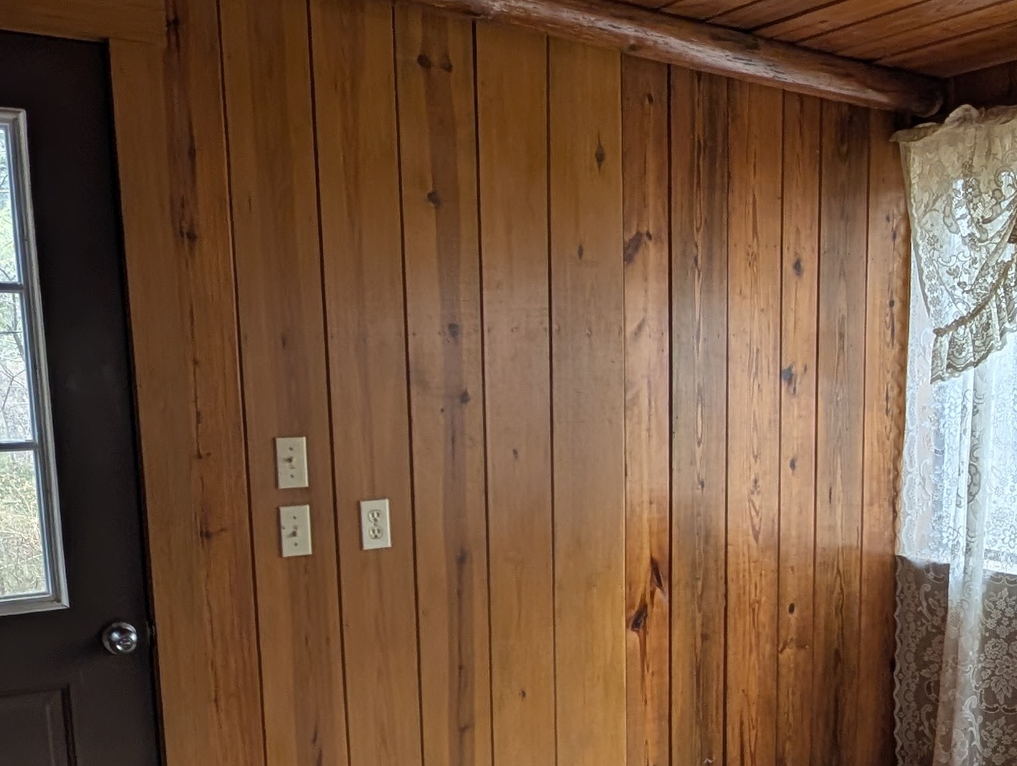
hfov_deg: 49.5
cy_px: 553
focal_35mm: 37
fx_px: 1089
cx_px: 641
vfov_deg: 38.0
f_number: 1.7
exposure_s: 1/69
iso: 45
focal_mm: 2.02
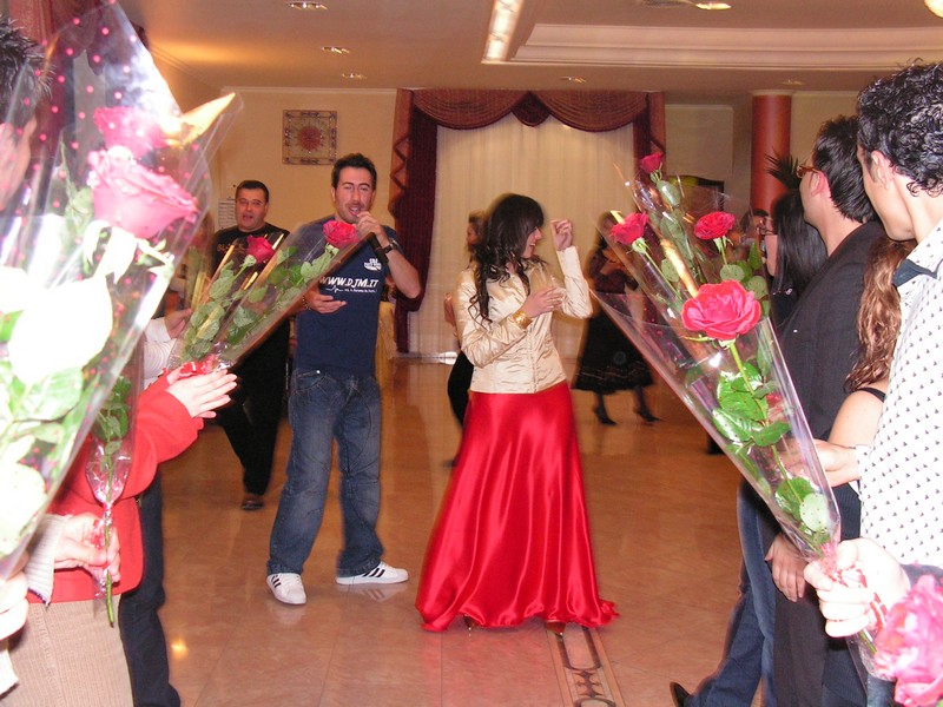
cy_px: 354
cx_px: 472
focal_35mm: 48
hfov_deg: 39.7
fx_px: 1308
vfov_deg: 30.3
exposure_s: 1/40
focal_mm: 8.1
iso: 200
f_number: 3.2
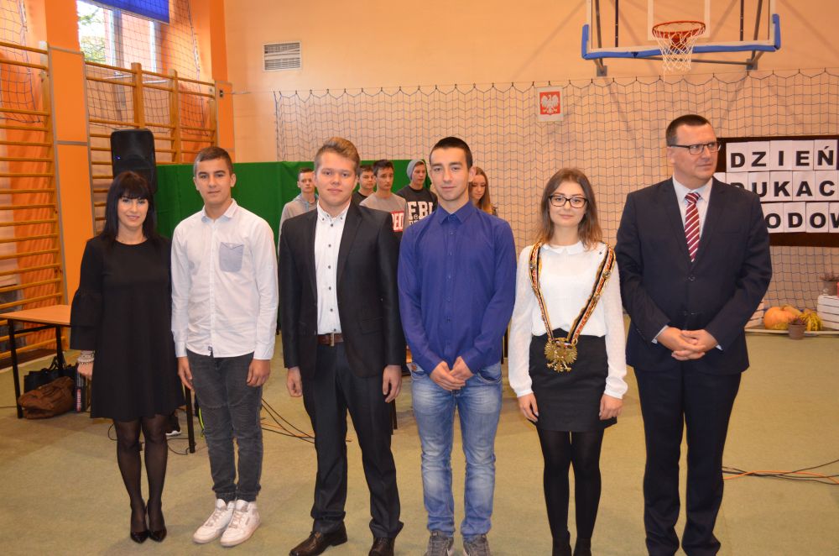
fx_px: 767
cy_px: 278
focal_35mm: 33
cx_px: 420
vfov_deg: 39.8
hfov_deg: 57.3
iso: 1100
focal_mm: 22
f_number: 4
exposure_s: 1/60
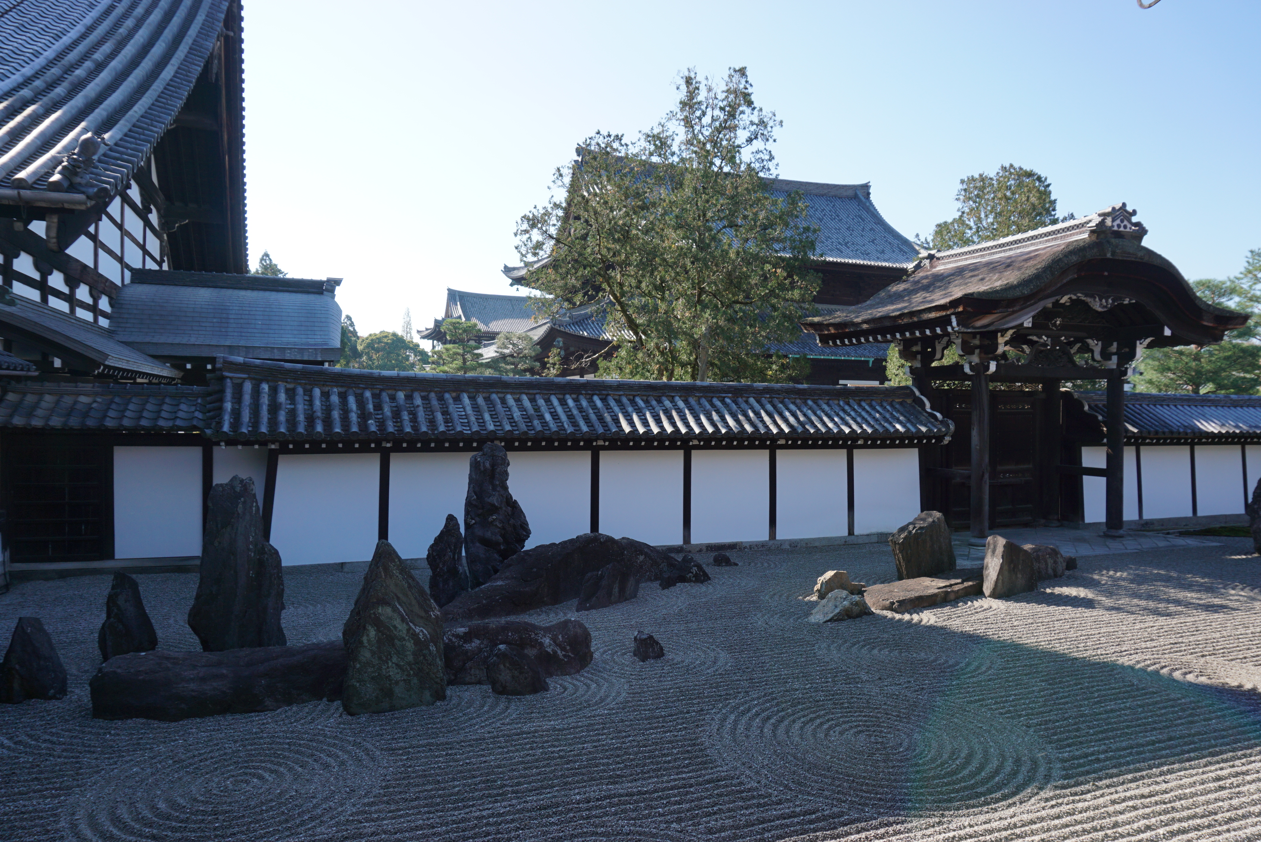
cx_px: 630
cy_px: 421
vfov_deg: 53.2
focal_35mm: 24
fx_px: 841
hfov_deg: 73.7
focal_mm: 16
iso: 100
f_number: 8
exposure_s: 1/125
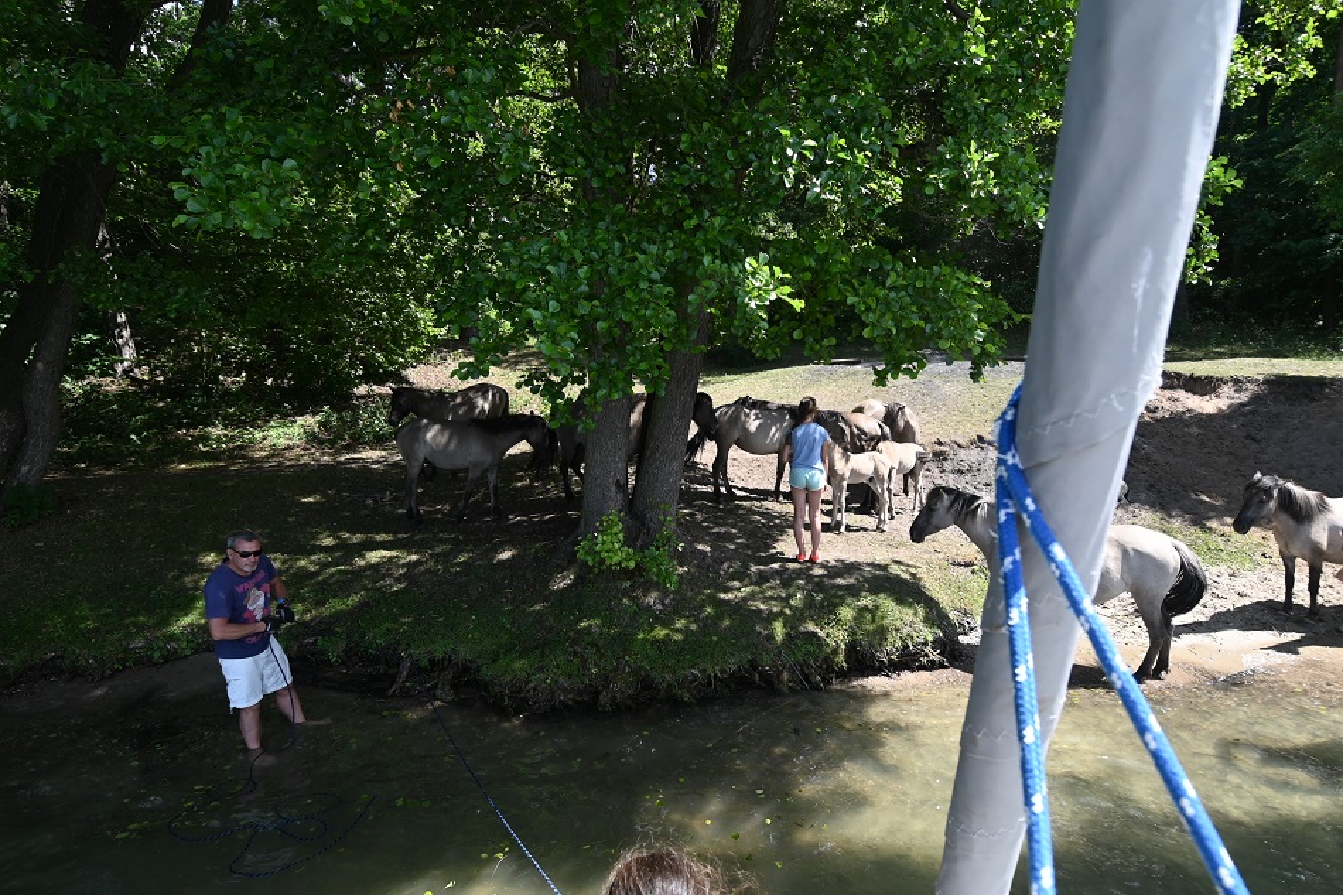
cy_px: 448
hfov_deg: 90.0
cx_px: 672
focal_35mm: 18
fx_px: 671
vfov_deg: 67.4
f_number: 5.6
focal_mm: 12
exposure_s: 1/250
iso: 125
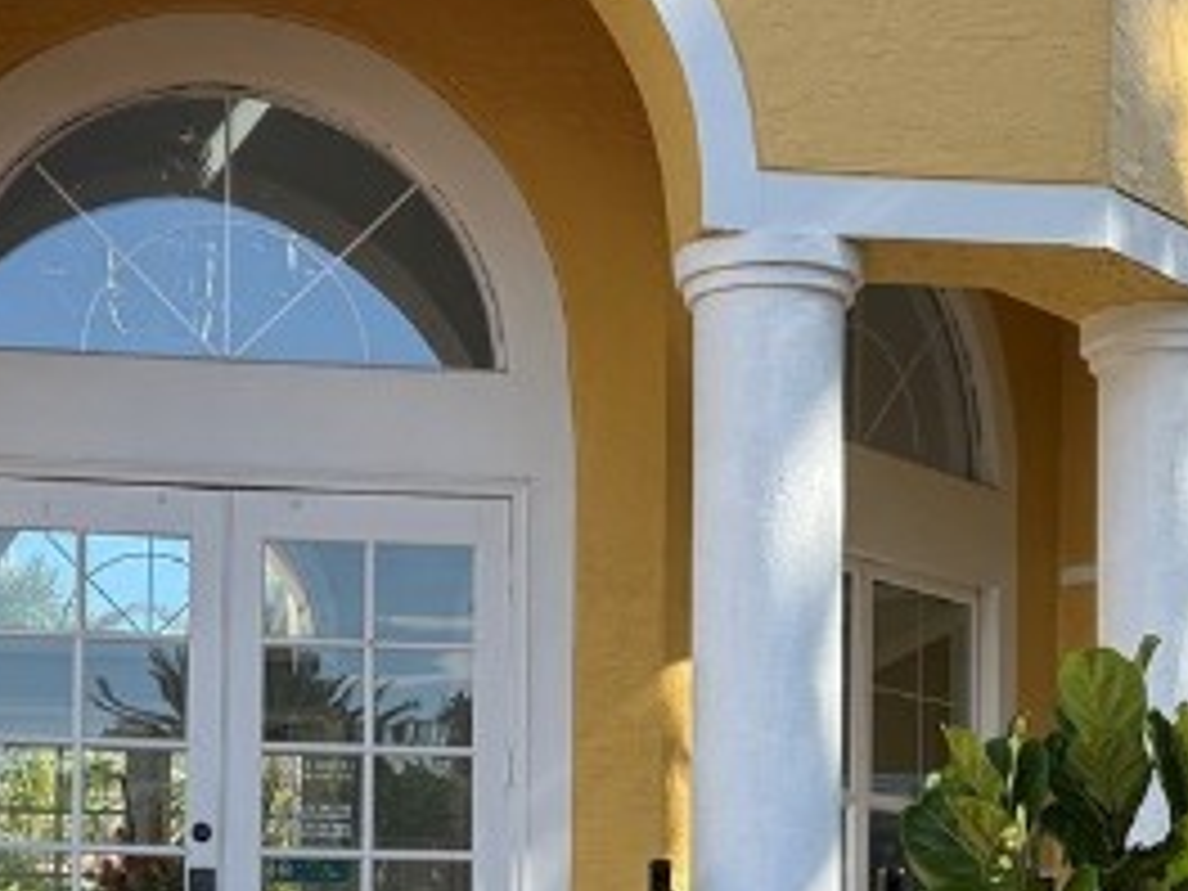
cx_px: 540
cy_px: 936
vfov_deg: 15.5
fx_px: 3192
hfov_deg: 21.1
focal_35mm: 93
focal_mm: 6.76
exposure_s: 1/1618
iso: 100
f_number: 1.78
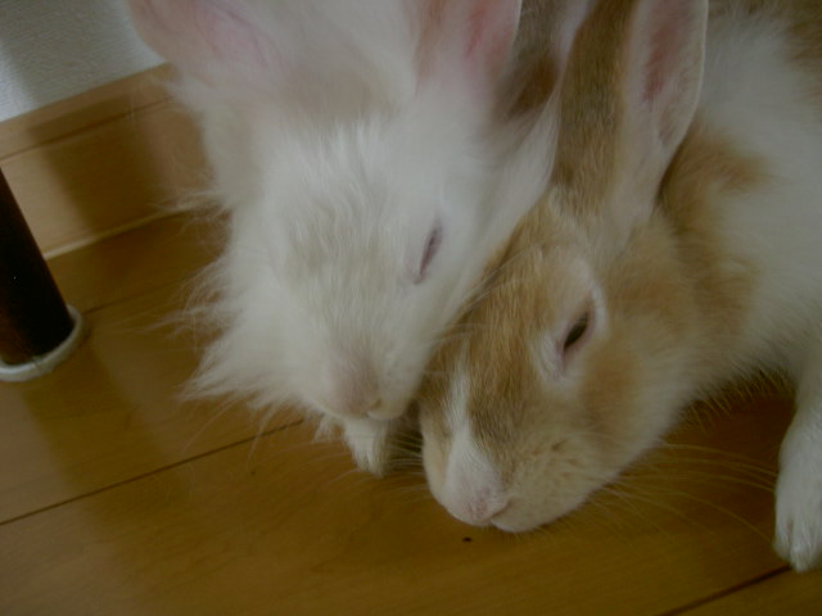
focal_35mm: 39
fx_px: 926
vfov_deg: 36.8
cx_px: 411
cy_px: 308
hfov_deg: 47.9
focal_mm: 8
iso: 100
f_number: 2.8
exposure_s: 1/8
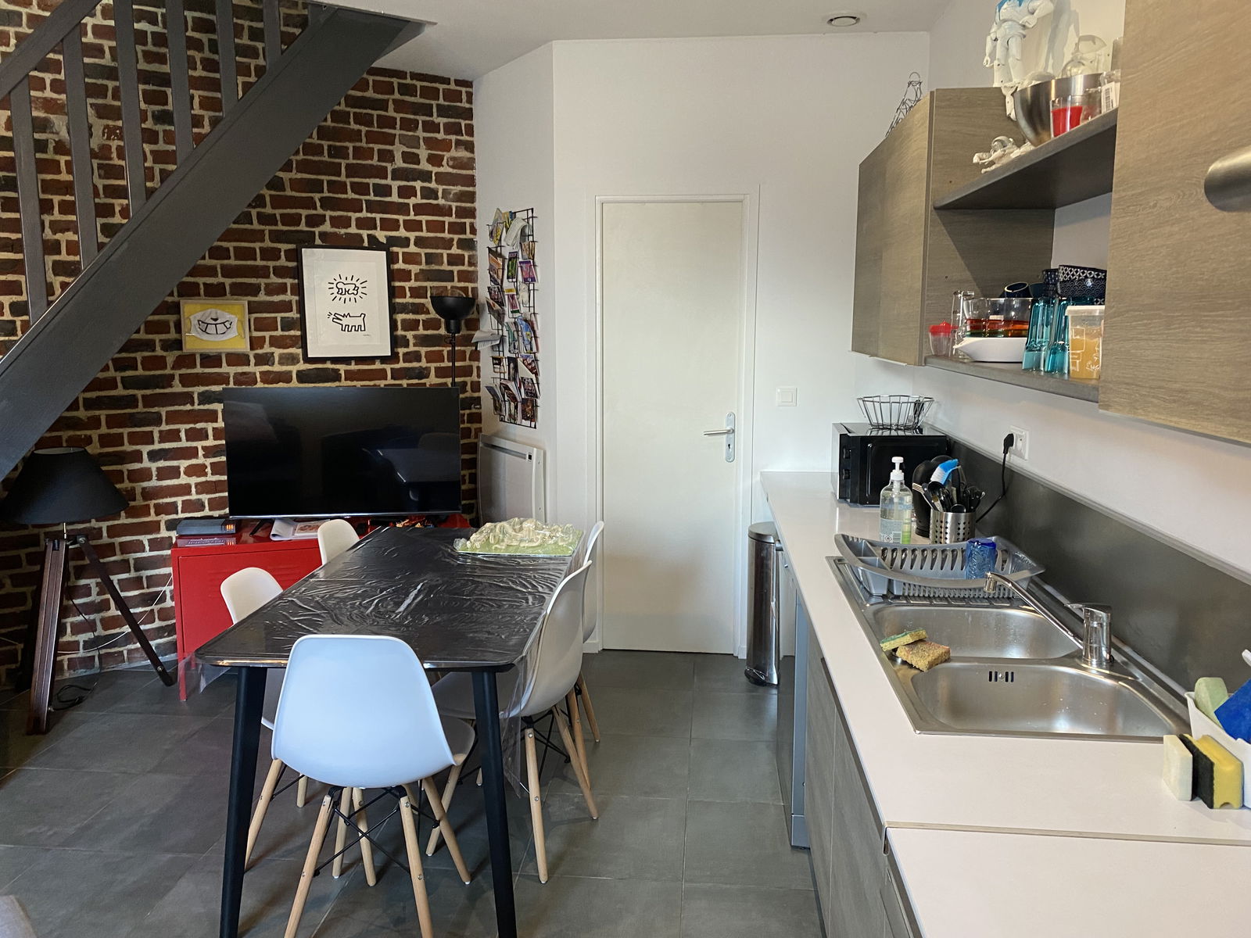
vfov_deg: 53.1
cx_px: 626
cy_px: 469
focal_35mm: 26
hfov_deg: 67.3
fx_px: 940
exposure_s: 1/50
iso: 160
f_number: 1.8
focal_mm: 4.25
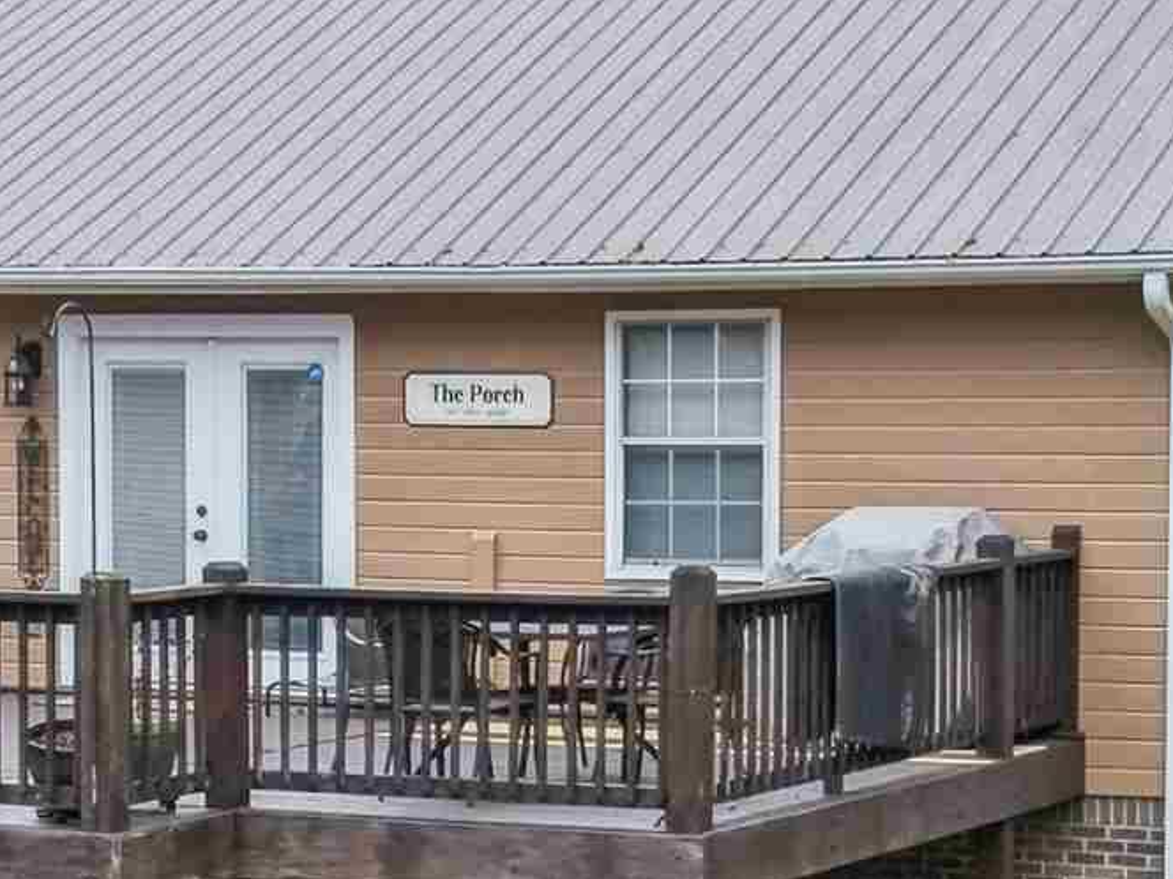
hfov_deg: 17.7
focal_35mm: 111
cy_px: 1255
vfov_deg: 12.8
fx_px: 3761
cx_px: 519
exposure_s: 1/1250
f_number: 1.8
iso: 350
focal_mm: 8.7
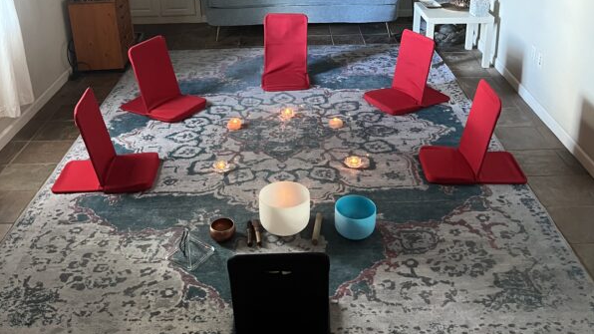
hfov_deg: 52.8
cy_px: 41
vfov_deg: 30.0
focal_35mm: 38
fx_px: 598
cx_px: 297
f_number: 1.6
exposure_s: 1/30
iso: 500
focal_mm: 5.1
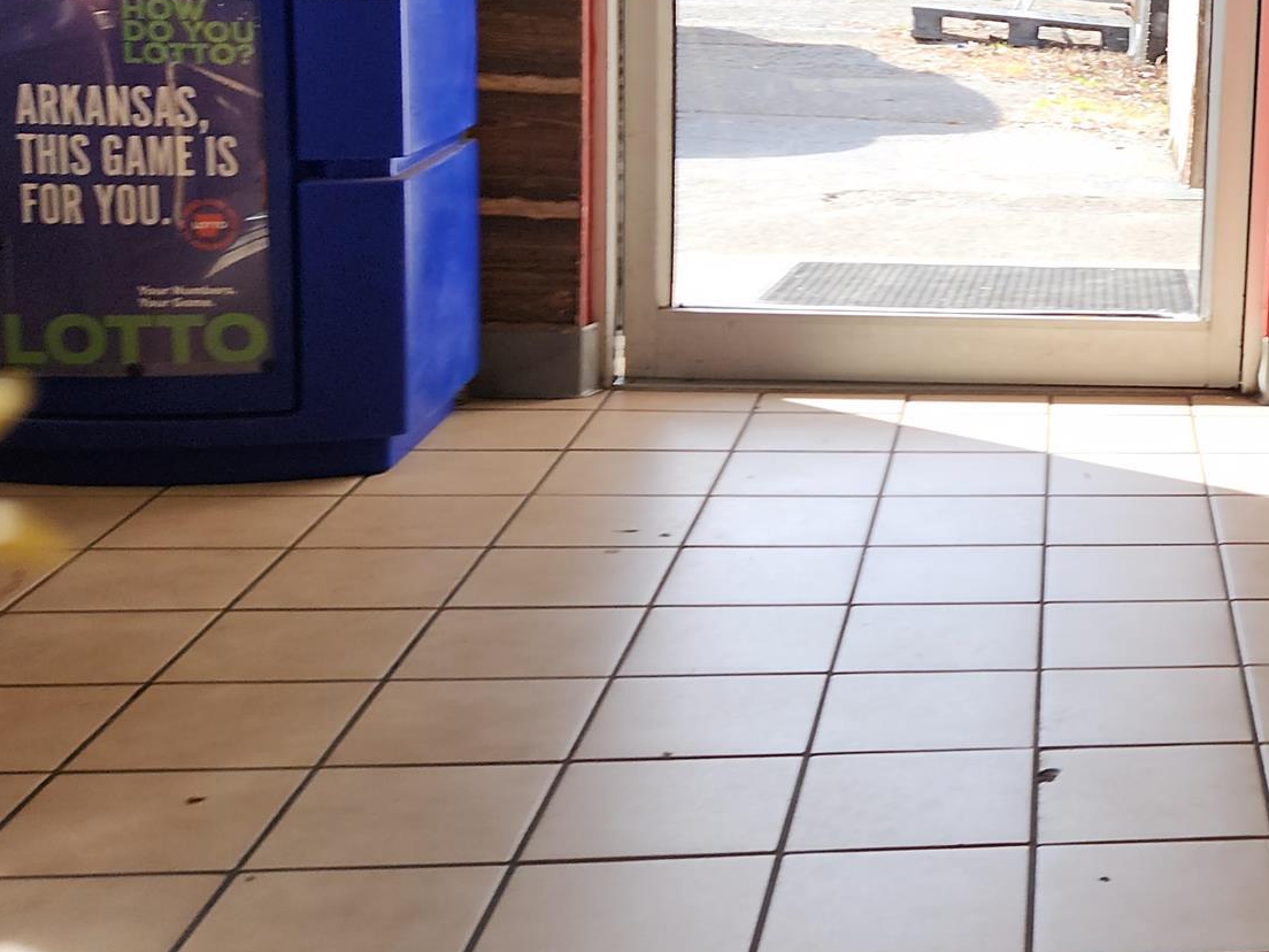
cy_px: 243
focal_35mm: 64
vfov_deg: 22.7
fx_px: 2346
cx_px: 1448
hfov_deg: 27.3
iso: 20
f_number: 1.8
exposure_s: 1/202
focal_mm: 5.4
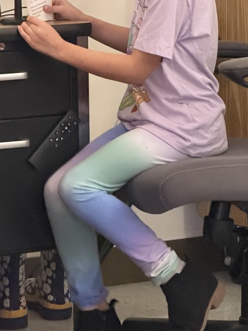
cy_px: 81
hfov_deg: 7.0
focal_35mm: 213
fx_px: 2034
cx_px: 197
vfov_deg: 9.3
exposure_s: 1/30
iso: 2000
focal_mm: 16.89
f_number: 2.8
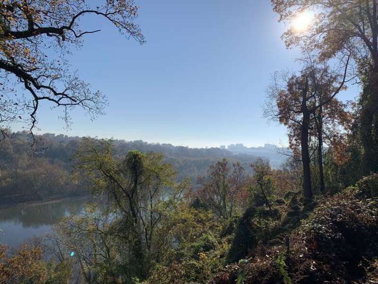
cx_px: 189
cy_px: 142
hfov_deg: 67.3
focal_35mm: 26
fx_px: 284
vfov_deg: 53.1
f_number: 1.8
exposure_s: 1/5714
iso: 25
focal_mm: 4.25
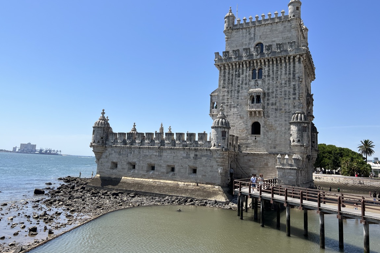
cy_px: 119
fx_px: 296
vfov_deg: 46.4
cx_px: 187
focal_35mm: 28
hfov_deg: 65.5
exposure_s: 1/5319
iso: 50
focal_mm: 5.7
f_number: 1.5
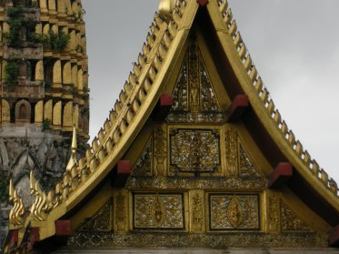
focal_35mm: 201
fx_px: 1967
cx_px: 95
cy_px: 64
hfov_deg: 9.8
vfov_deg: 7.4
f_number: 5.1
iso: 64
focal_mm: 24.5
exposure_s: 1/112
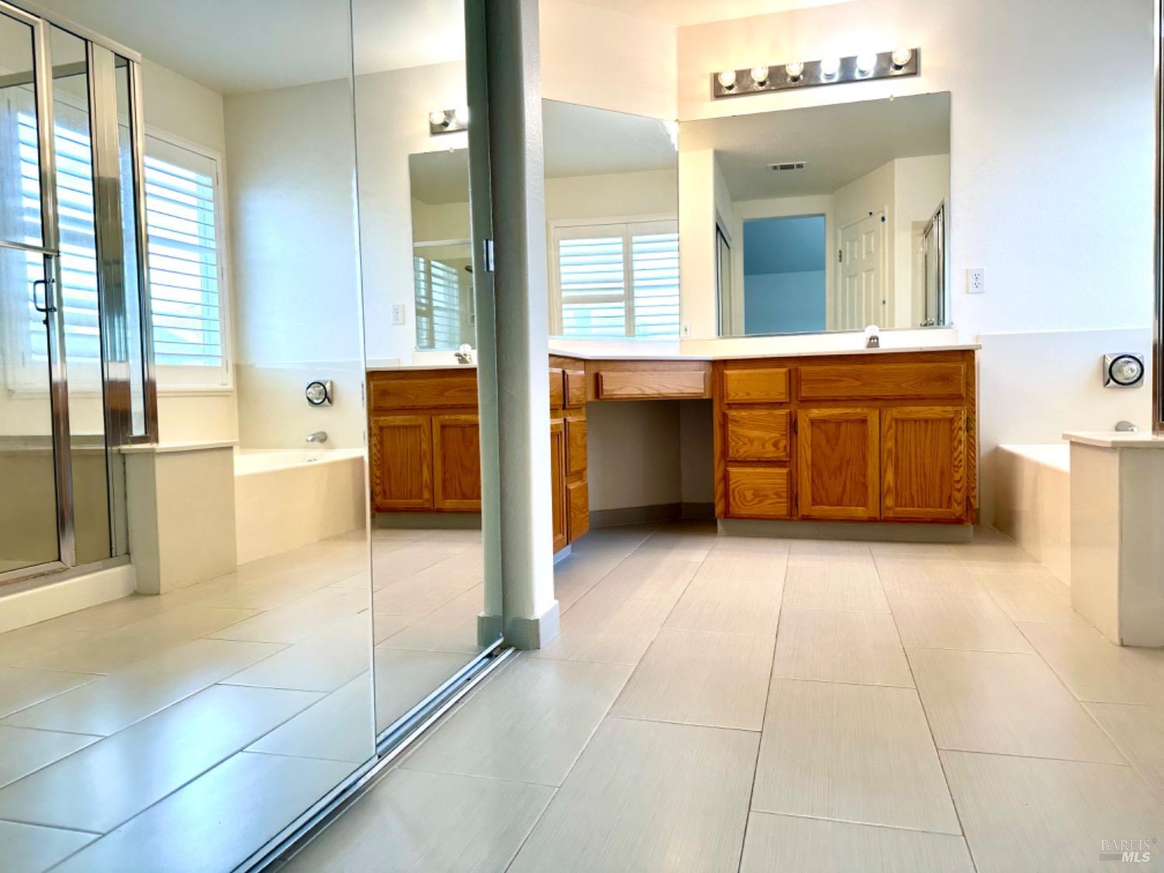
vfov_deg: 56.8
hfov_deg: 71.6
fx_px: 807
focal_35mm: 24
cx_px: 582
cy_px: 436
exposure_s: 1/211
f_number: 1.78
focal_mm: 6.86
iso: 80
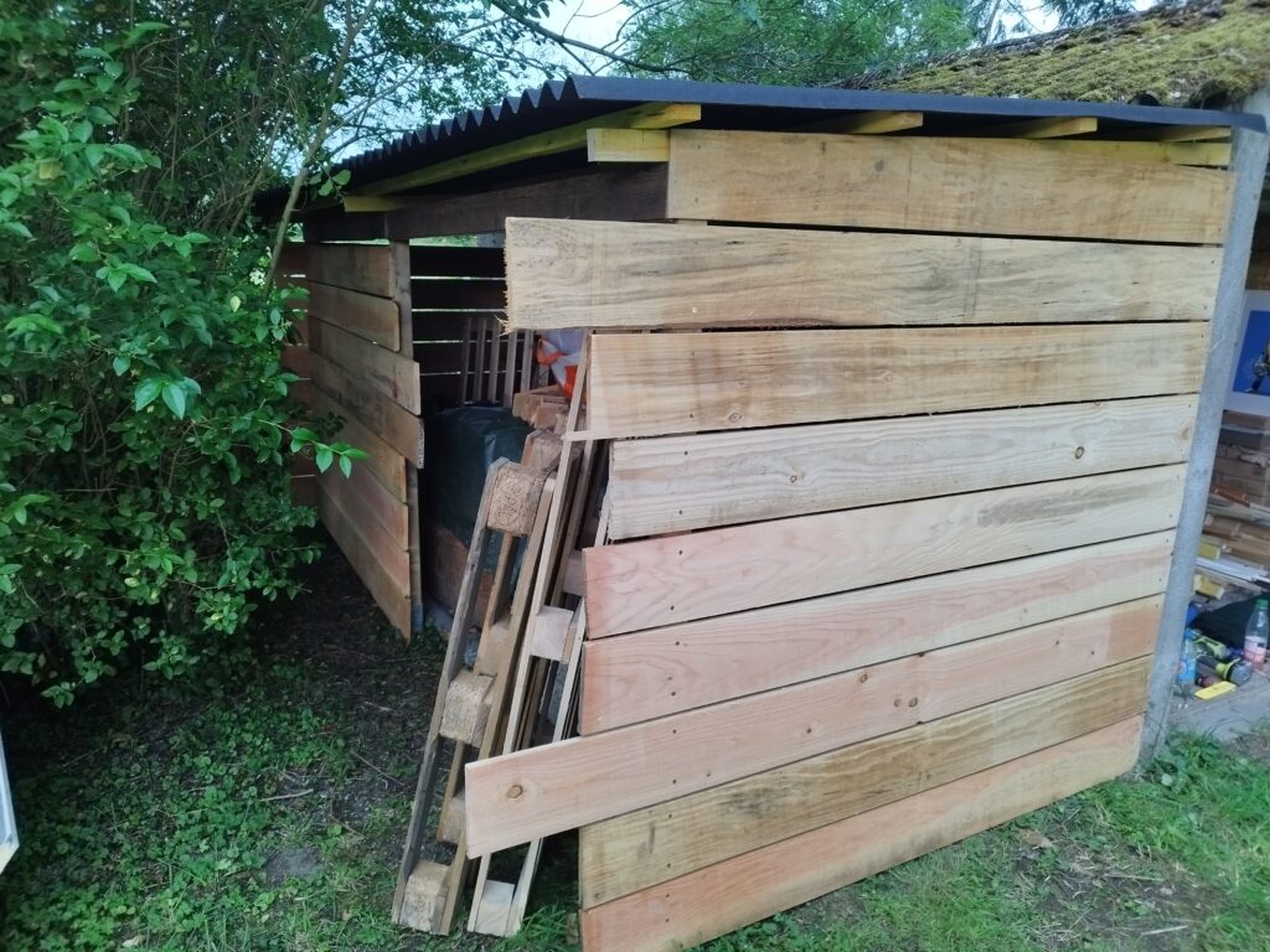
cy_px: 476
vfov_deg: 56.8
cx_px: 635
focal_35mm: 24
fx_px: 881
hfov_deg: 71.6
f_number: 1.89
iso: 250
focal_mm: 5.89
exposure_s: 1/33.3
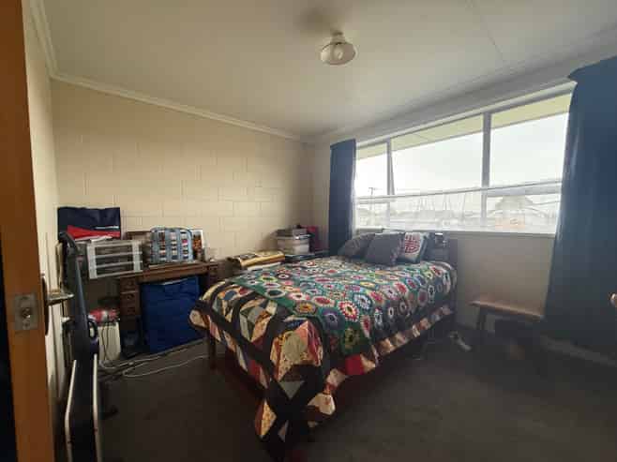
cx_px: 308
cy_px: 231
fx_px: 249
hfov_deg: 102.1
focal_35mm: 14
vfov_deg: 85.6
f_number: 2.2
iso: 320
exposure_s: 1/99
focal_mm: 2.22
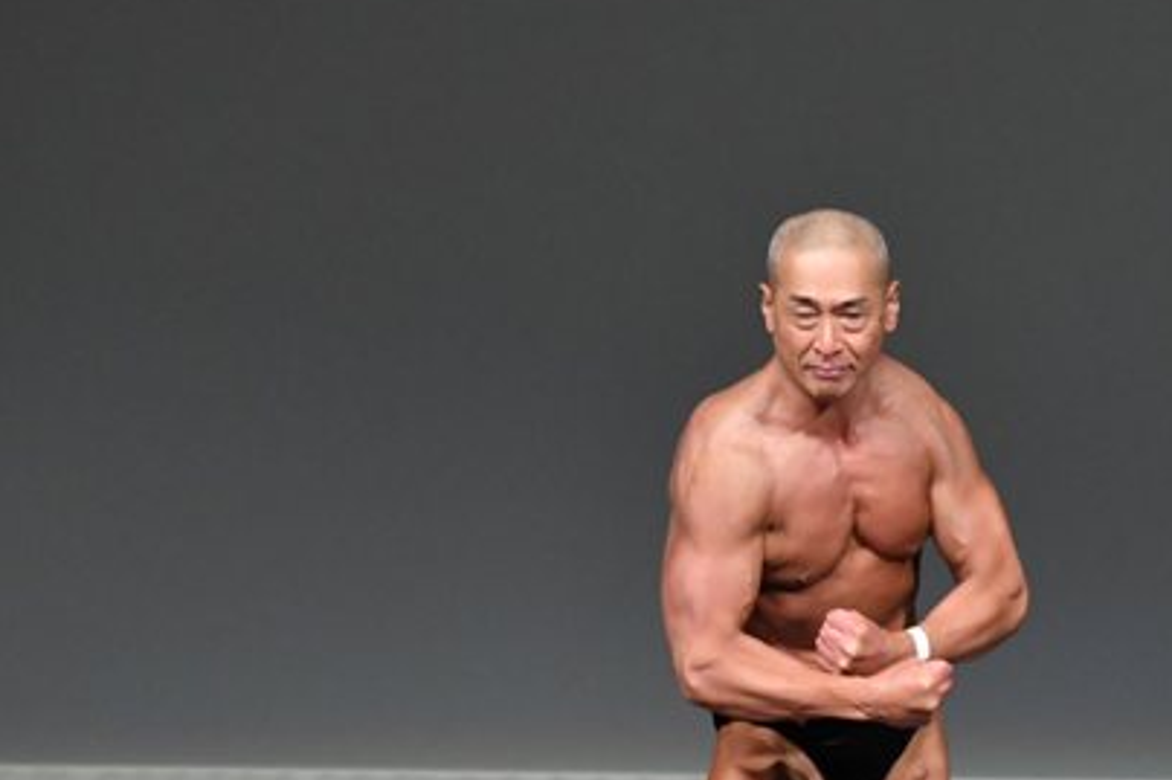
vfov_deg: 1.9
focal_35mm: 720
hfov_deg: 2.9
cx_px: 936
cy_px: 705
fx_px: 23429
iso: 4000
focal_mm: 250
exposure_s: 1/400
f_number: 5.6
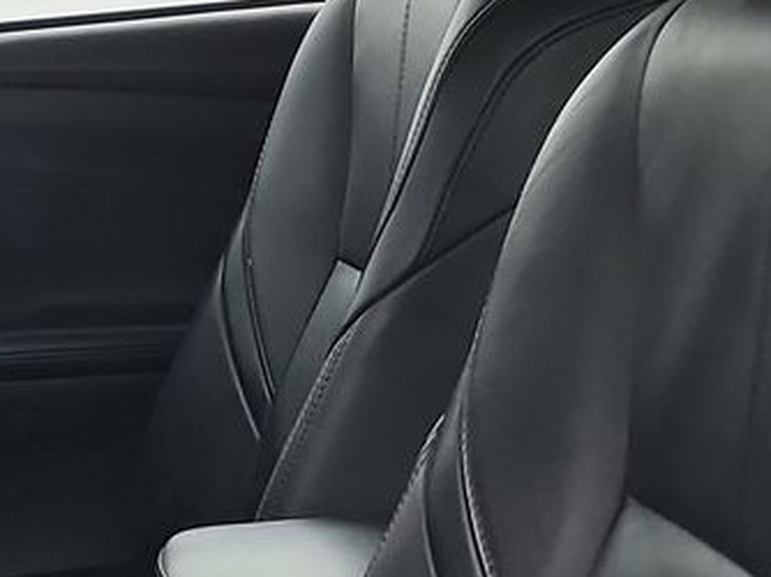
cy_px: 635
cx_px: -171
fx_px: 2560
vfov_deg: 12.6
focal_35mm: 115
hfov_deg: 16.4
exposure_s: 1/39
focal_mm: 6.7
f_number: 1.8
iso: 801
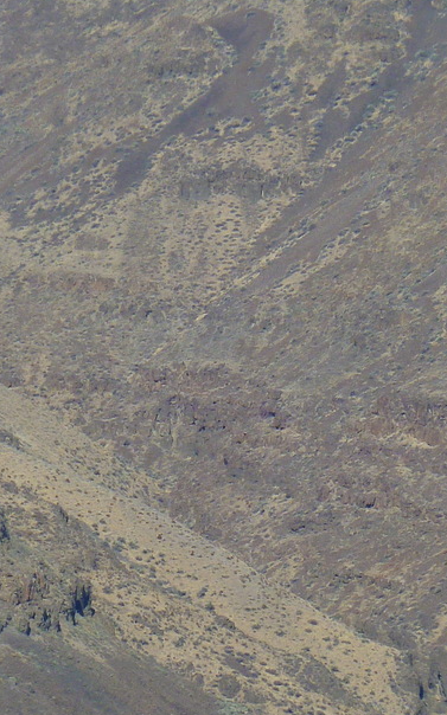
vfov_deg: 3.7
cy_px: 437
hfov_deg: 2.3
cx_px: 228
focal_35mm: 562
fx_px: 10965
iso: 80
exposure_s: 1/250
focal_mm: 36
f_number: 5.9
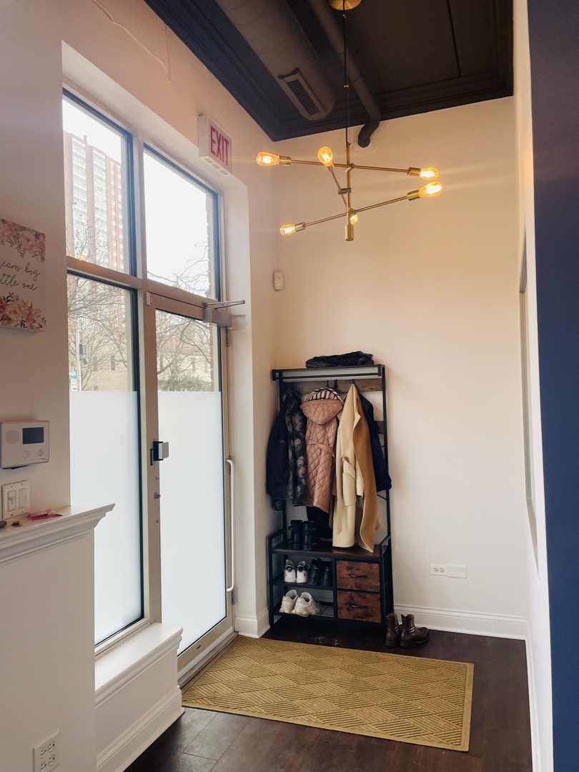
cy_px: 386
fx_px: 580
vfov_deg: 67.3
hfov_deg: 53.1
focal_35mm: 26
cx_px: 290
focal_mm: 4.2
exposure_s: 1/120
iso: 50
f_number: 1.6
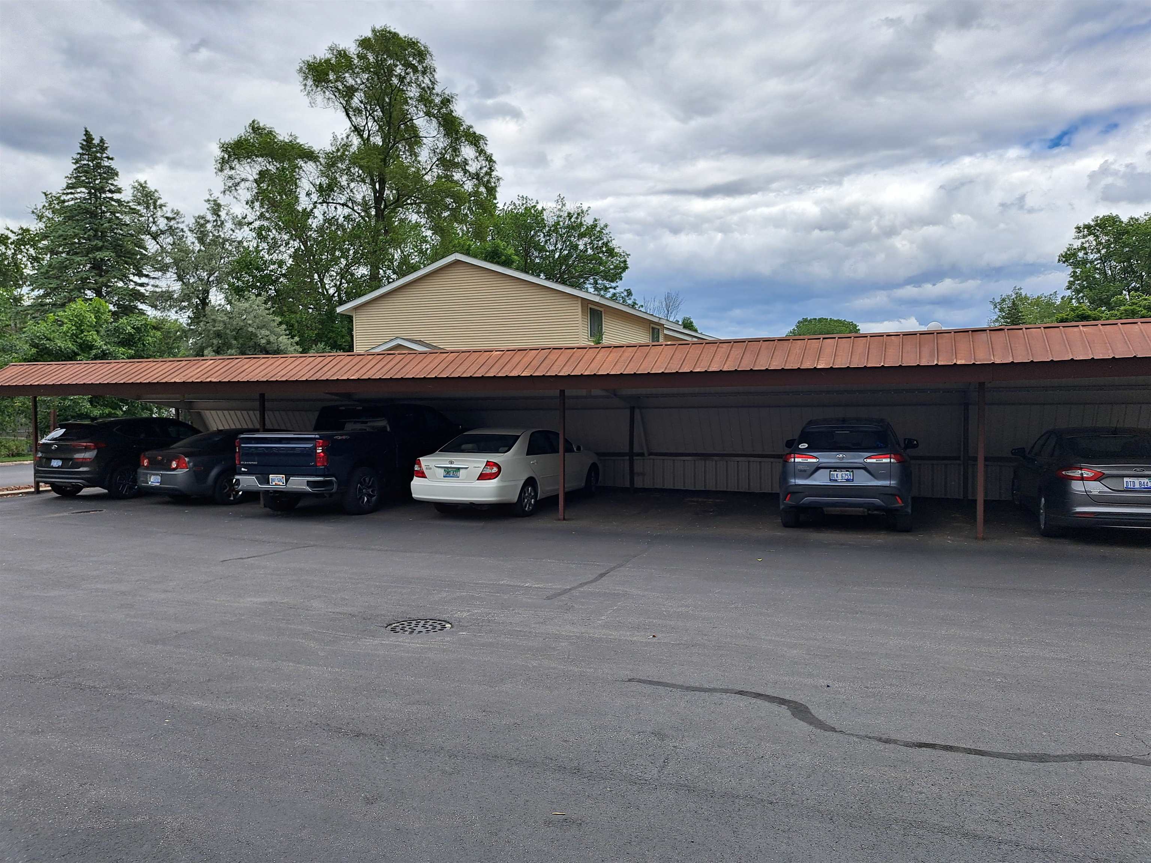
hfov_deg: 71.6
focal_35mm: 24
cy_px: 432
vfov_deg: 56.8
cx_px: 576
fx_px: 798
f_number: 1.8
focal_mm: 5.23
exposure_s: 1/598
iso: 50
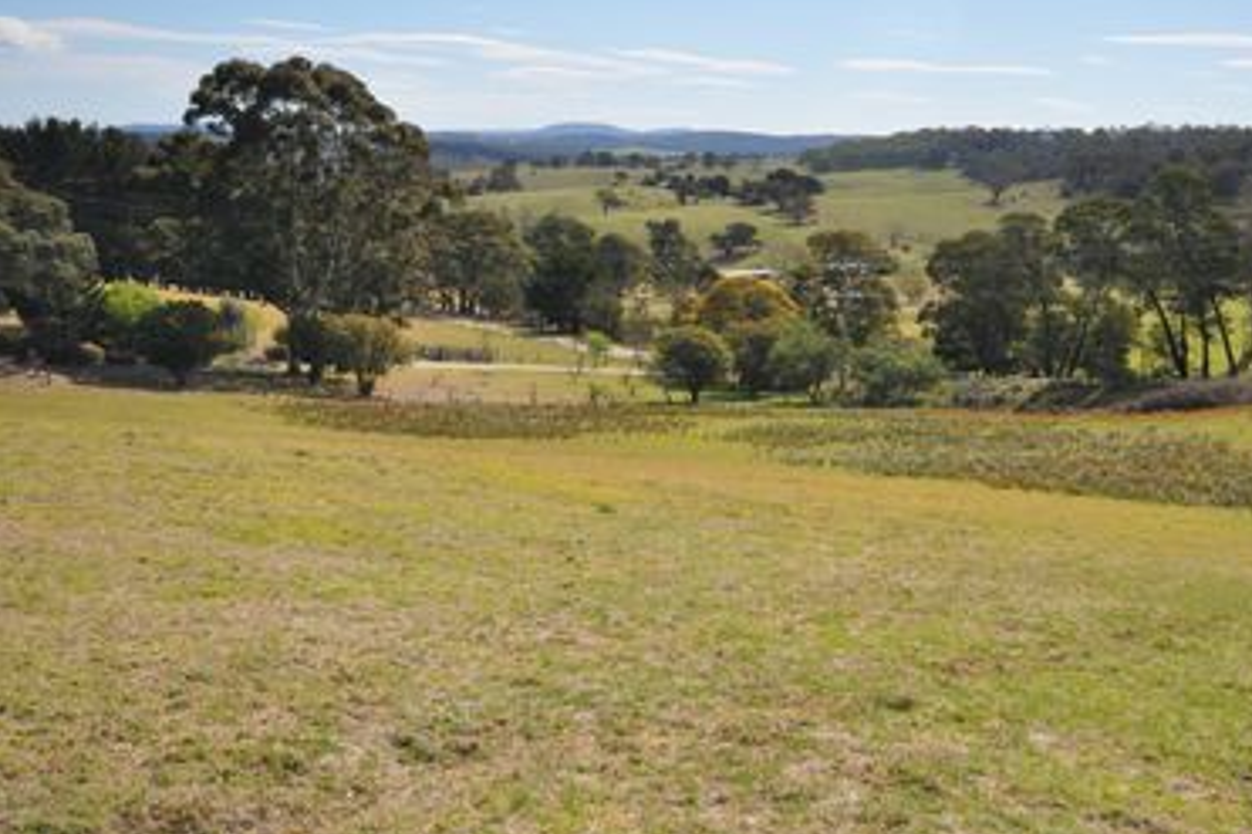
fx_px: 1321
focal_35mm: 38
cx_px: 790
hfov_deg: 50.2
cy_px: 383
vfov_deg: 35.0
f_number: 10
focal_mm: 20
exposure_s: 1/400
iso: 200
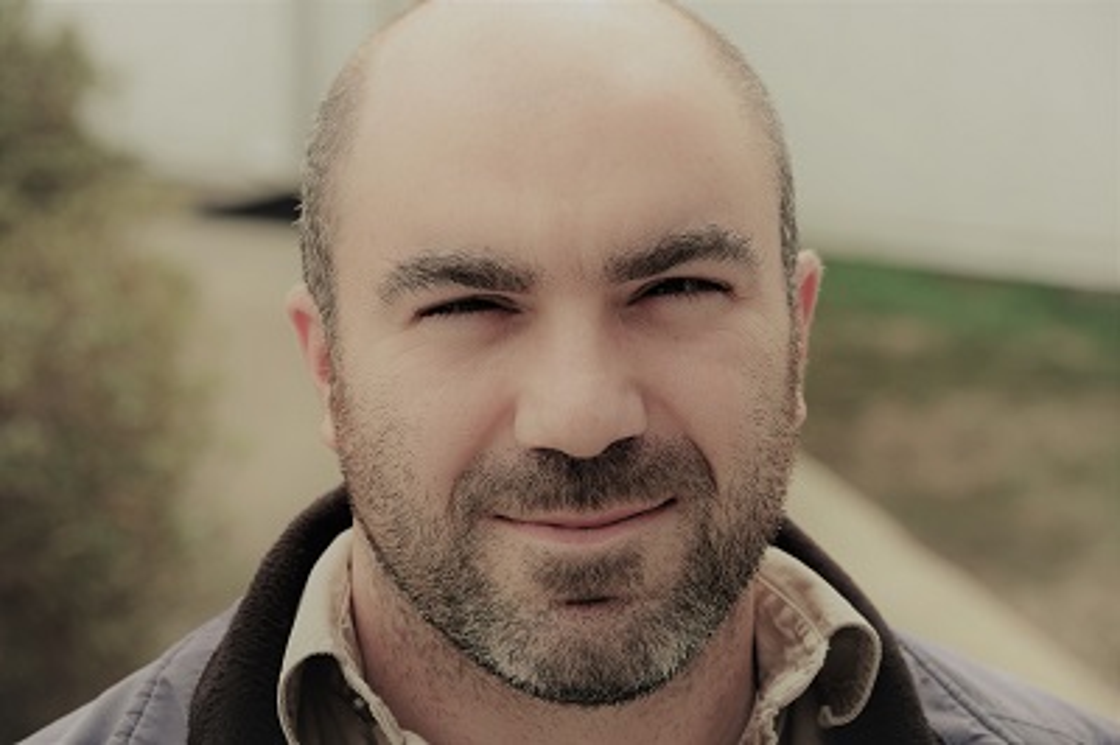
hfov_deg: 16.9
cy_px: 372
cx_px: 560
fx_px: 3761
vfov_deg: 11.3
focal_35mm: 121
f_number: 5.6
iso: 200
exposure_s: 1/240
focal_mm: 80.4
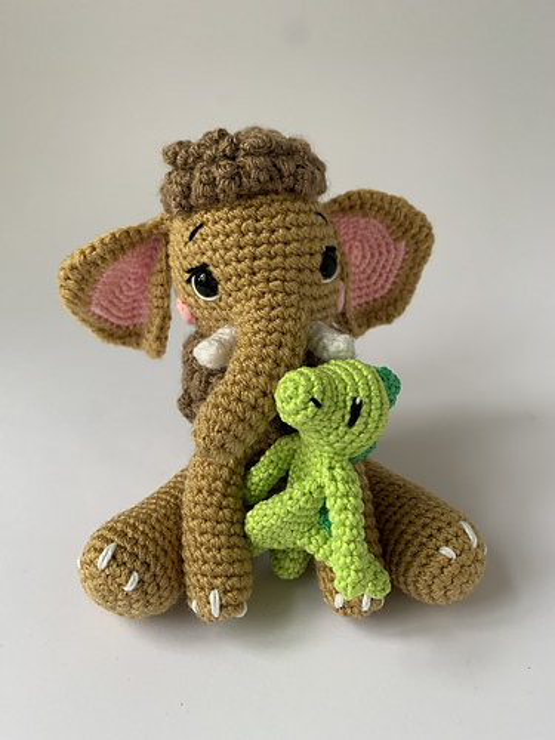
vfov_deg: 67.3
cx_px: 278
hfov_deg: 53.1
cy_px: 370
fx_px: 556
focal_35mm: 26
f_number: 1.8
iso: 64
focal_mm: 4.25
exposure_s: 1/122
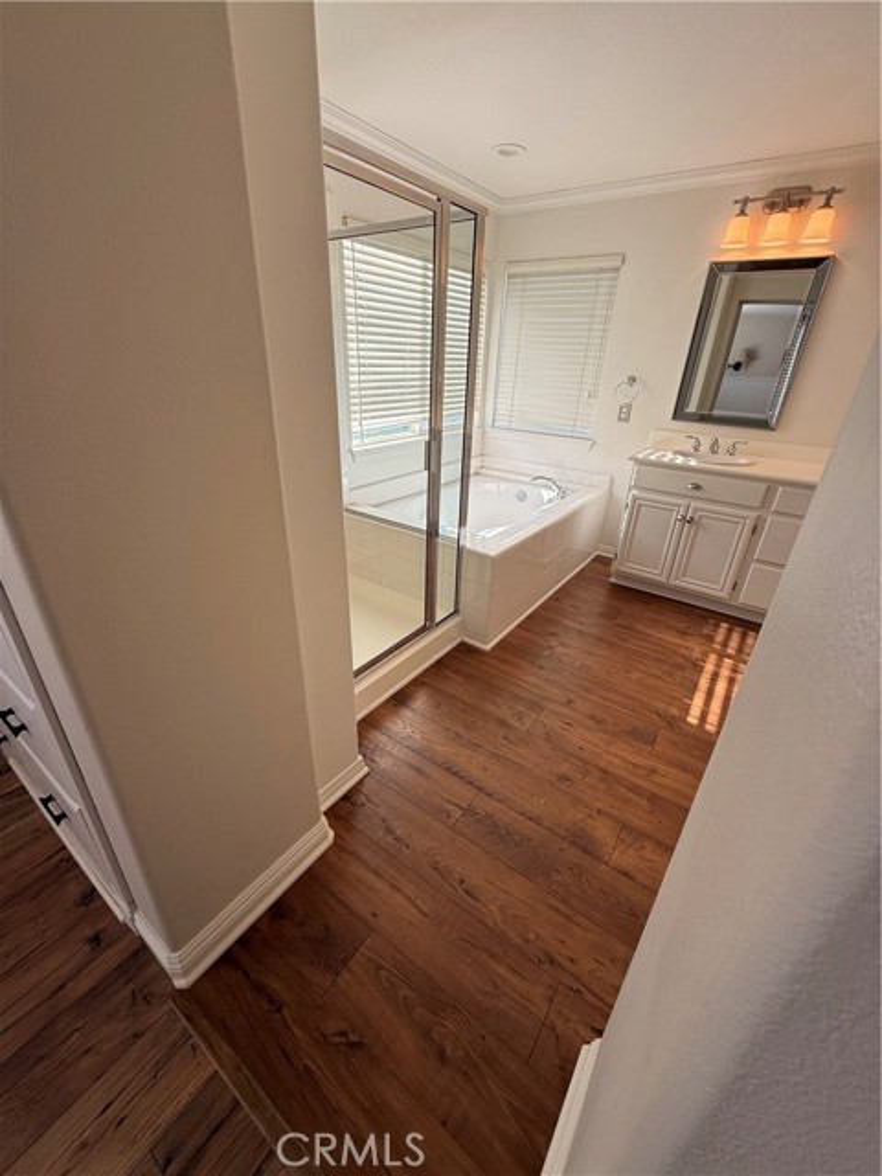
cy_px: 588
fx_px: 476
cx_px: 441
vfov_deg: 102.1
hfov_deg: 85.7
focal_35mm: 14
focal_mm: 2.22
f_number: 2.2
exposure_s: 1/152
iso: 50
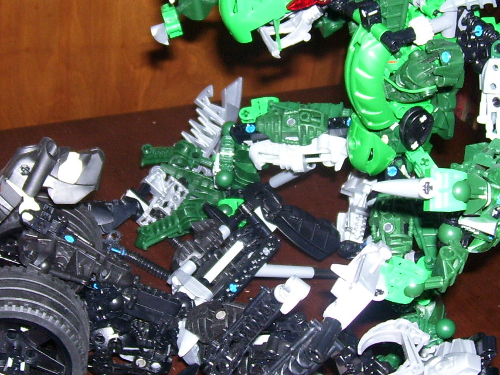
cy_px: 140
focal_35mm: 66
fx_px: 953
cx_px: 250
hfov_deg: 29.4
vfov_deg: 22.2
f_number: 2.7
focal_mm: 5.6
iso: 125
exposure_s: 1/60
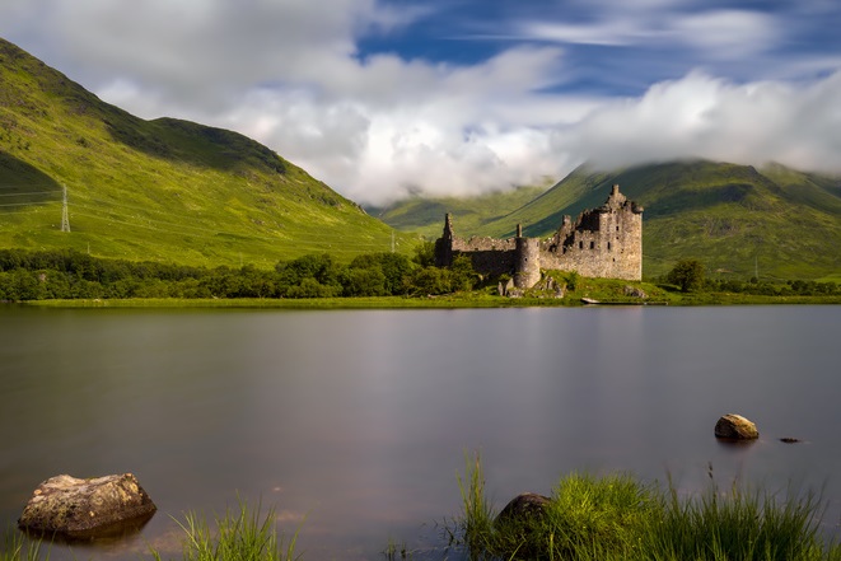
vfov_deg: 42.3
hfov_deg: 60.3
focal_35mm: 31
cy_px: 280
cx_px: 420
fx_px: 724
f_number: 16
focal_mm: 31
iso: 100
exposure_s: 30
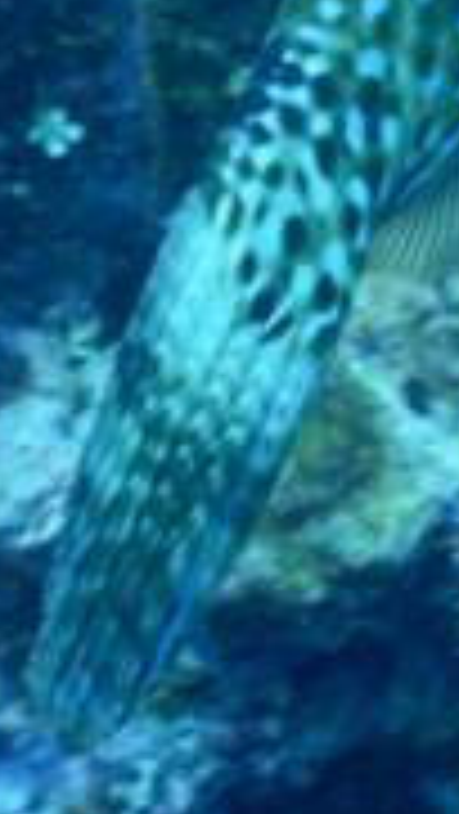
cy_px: -245
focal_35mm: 282
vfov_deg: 7.6
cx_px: 940
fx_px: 6093
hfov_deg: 4.3
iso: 125
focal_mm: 12
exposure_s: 1/60
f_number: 4.5
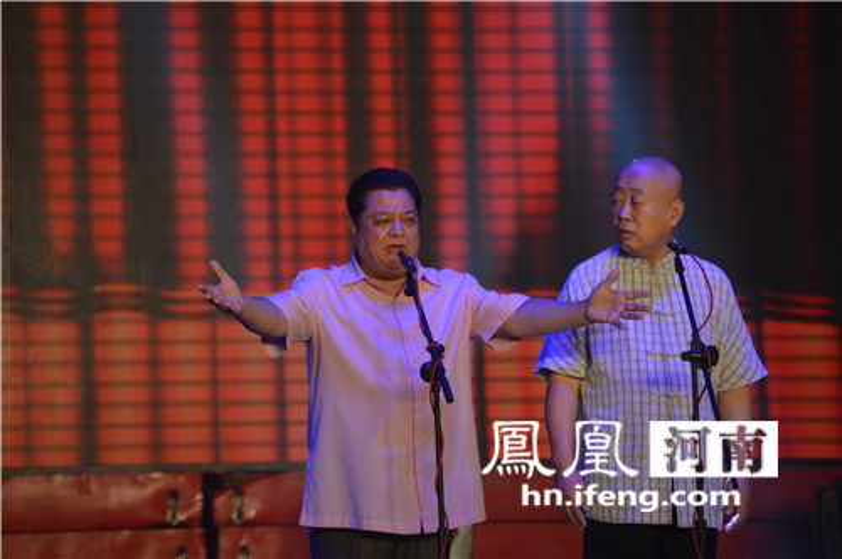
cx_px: 421
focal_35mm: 360
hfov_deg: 5.7
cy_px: 280
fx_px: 8409
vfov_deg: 3.8
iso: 400
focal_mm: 240
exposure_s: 1/160
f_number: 5.6
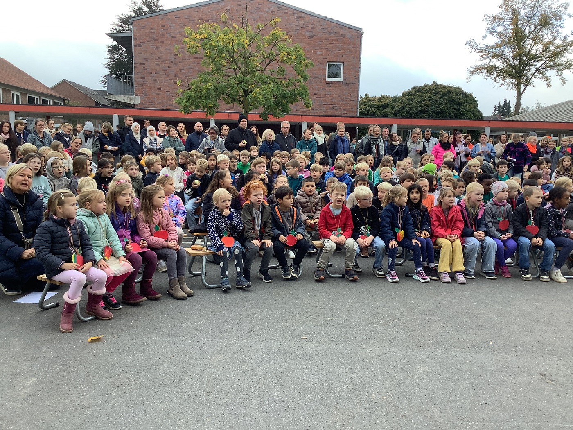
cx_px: 286
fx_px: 513
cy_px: 215
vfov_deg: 45.4
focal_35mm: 31
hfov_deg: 58.4
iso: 40
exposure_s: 1/100
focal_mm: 3.3
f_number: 2.4
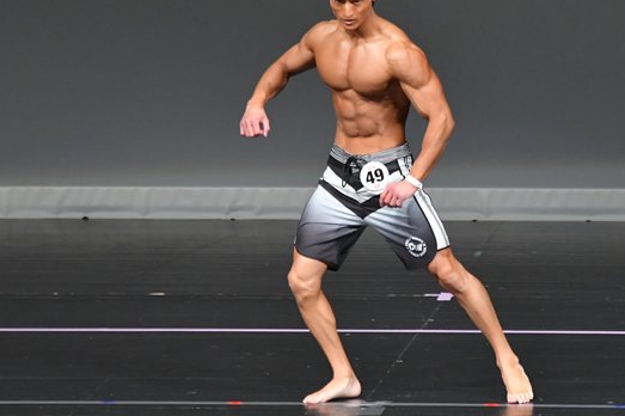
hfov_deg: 4.4
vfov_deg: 2.9
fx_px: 8102
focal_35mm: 467
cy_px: 151
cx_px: 416
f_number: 5.6
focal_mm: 210
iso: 4000
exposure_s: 1/400
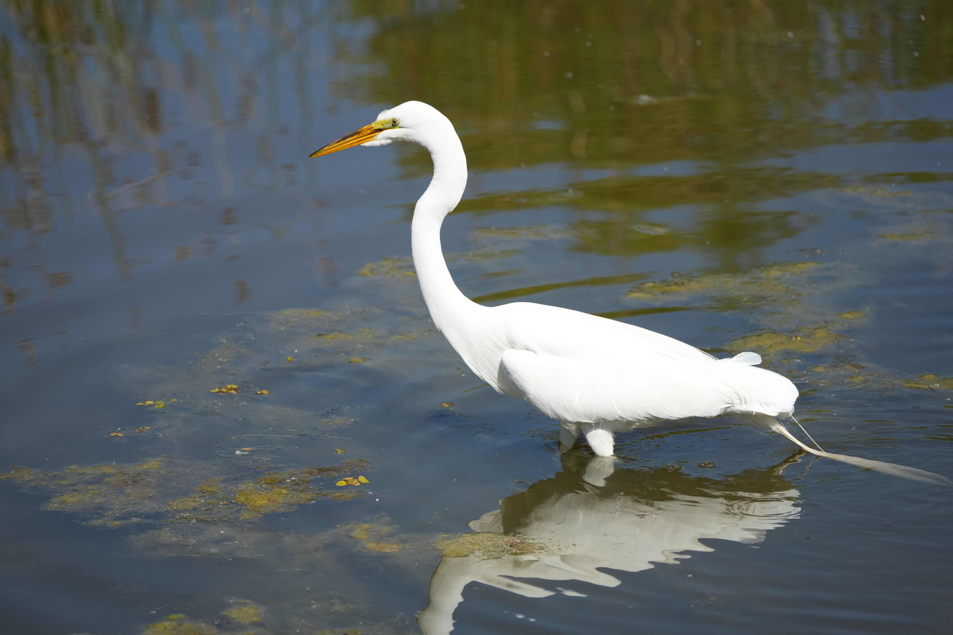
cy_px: 318
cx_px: 476
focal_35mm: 236
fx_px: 6247
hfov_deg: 8.7
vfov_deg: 5.8
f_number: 6.3
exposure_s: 1/2500
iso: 640
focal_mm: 236
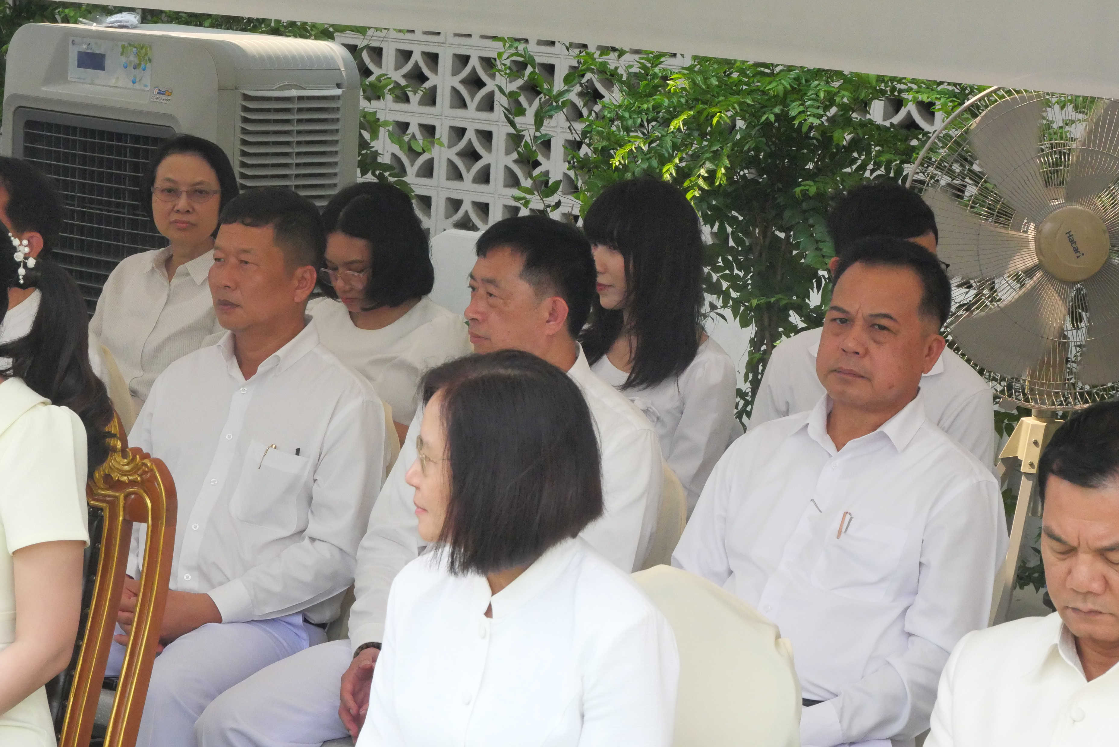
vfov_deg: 11.1
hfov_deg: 16.5
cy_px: 374
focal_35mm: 124
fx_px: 3857
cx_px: 560
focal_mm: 60
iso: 4000
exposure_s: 1/800
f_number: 11
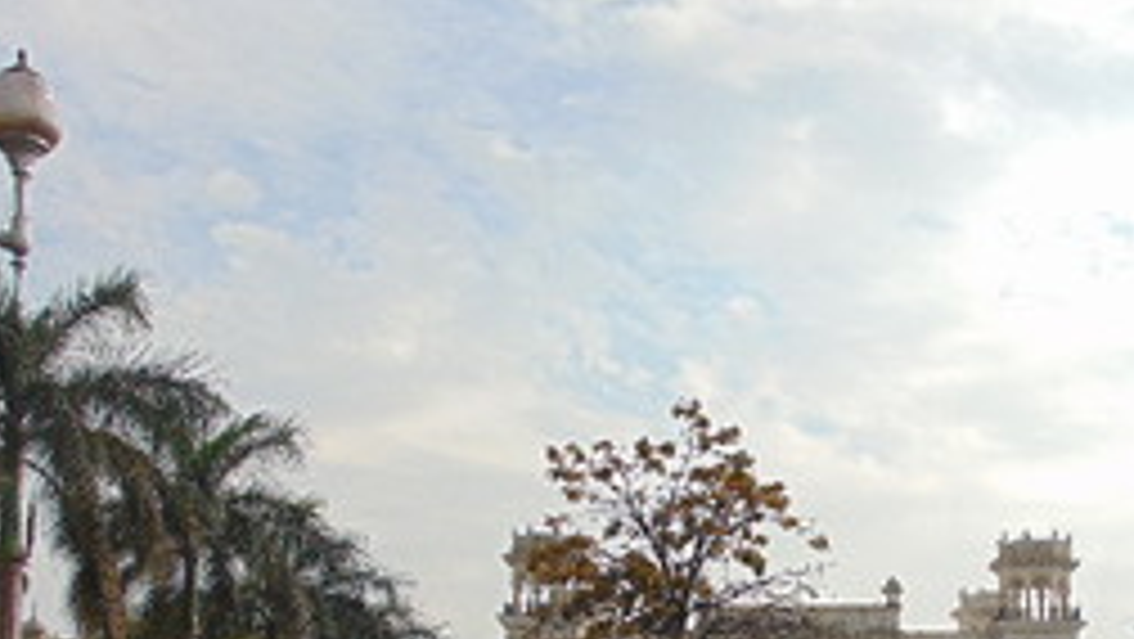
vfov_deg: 21.0
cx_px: 828
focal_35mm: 54
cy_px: 731
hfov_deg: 37.7
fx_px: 1624
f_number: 7.7
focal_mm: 4.5
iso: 80
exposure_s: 1/320
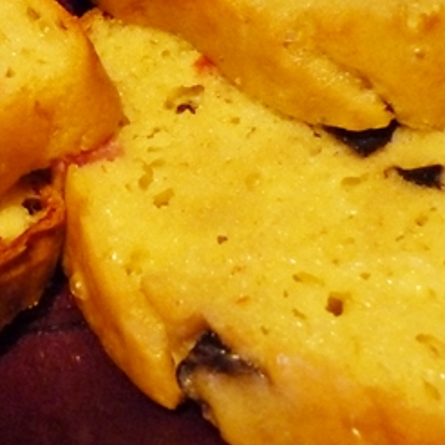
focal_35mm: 95
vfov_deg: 17.9
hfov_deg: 17.8
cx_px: -4
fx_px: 1382
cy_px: 13
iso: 640
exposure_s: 1/30
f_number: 2.8
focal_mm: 5.5
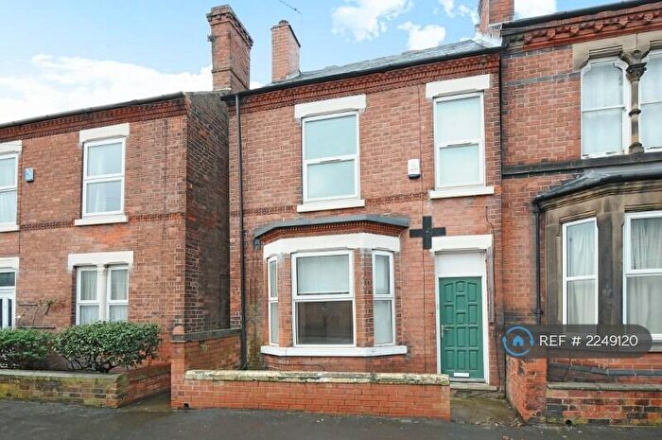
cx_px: 331
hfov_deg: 85.5
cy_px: 220
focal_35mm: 20
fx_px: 358
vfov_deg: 63.1
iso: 400
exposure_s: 1/80
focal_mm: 13
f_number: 7.1
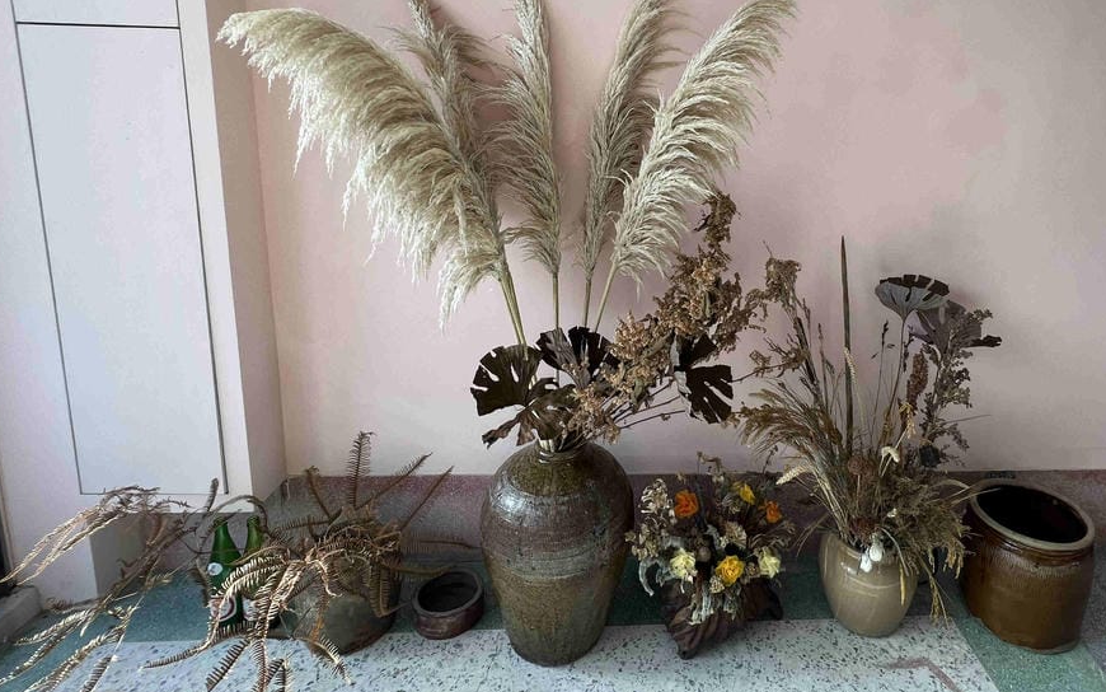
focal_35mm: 19
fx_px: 573
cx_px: 665
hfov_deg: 86.9
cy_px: 224
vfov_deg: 60.6
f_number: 1.8
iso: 32
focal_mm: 1.57
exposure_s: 1/161
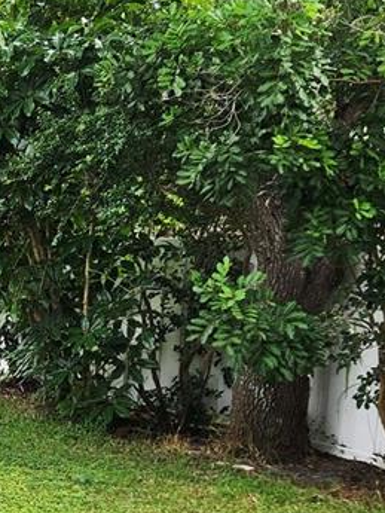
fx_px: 1186
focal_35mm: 80
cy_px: 363
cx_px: -177
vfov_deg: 24.2
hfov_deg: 16.9
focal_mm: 5.4
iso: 20
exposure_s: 1/120
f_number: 1.8
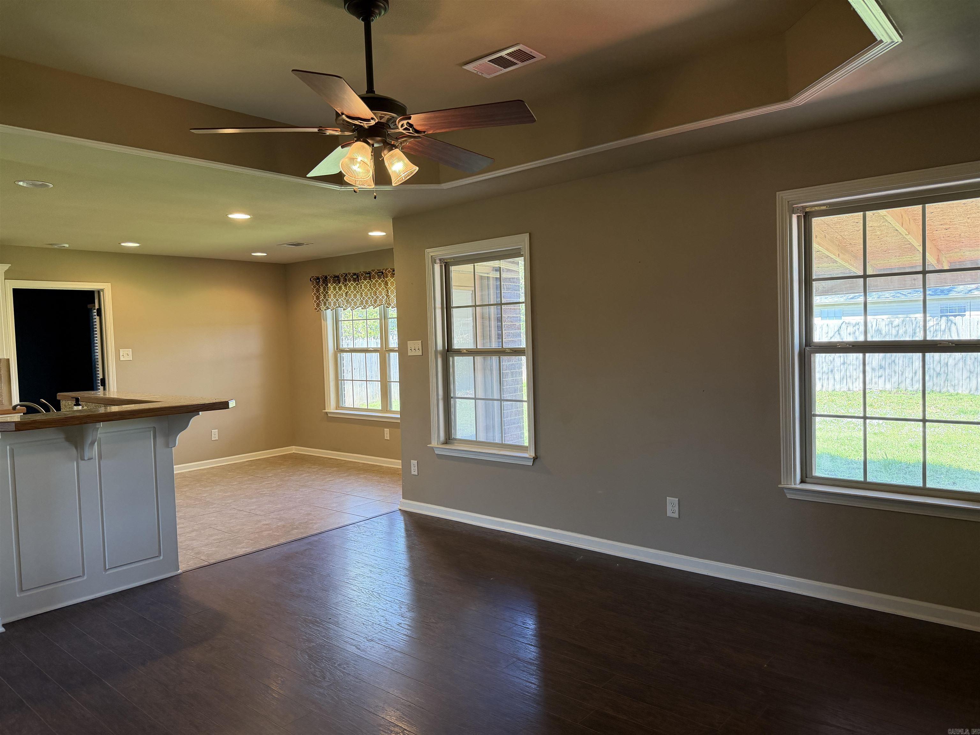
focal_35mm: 24
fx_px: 679
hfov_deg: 71.6
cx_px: 490
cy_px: 368
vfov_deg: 56.8
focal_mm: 6.76
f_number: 1.78
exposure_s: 1/120
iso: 200
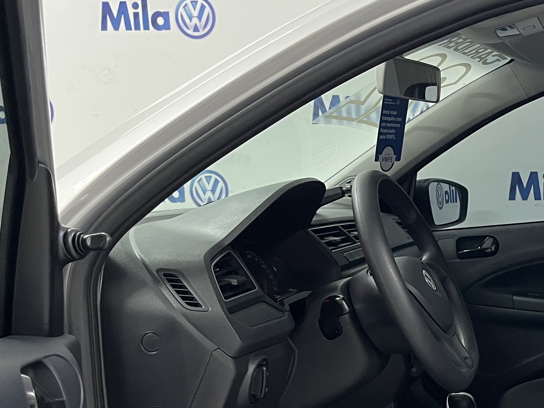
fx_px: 943
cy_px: 370
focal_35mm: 60
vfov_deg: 23.7
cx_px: 521
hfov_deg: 30.3
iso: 400
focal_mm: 5.1
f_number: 1.6
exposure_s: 1/60
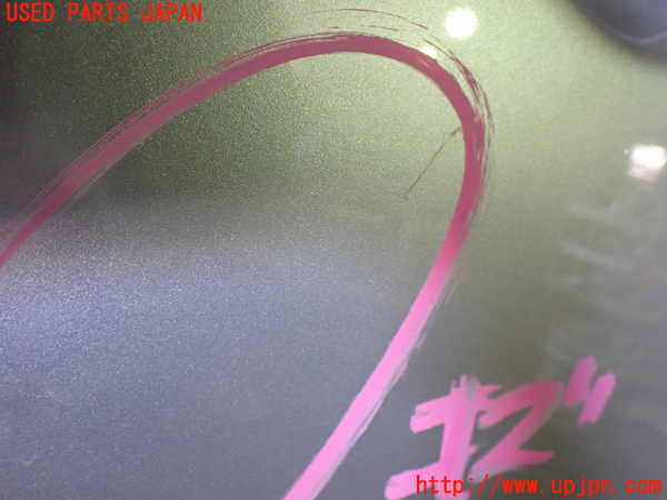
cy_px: 250
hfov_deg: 60.0
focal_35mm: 30
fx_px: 578
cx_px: 334
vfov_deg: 46.8
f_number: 2.3
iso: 800
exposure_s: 1/100
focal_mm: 5.4
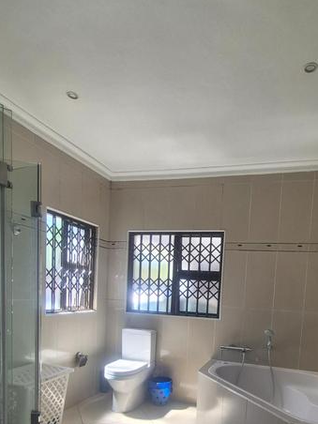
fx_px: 282
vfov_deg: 70.0
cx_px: 198
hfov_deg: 58.2
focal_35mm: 23
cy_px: 307
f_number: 2.2
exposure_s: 1/50
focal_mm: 1.74
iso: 64
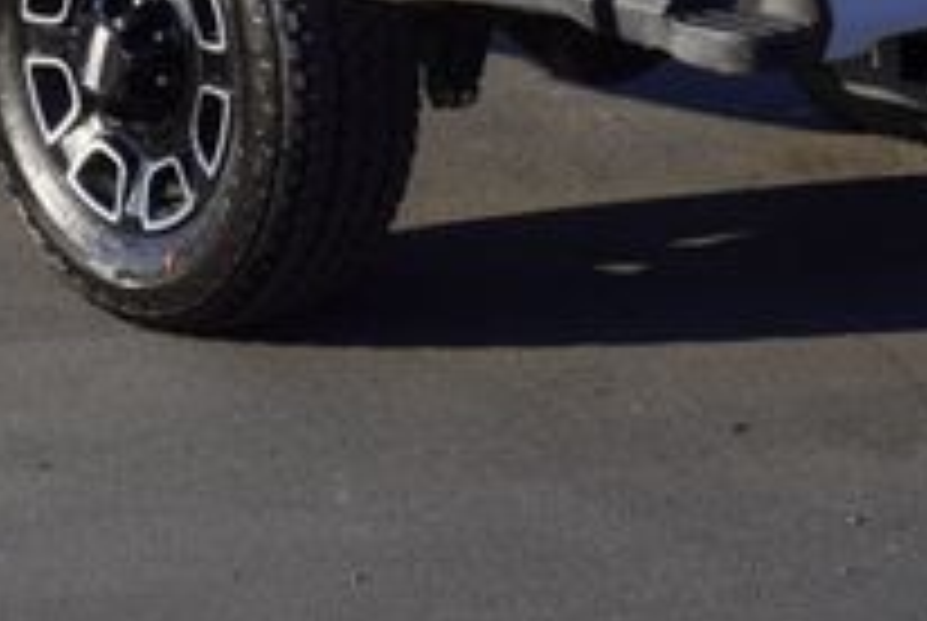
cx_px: 306
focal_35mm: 126
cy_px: -274
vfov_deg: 10.6
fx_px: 3237
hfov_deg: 16.3
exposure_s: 1/125
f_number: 10
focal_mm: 27
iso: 100
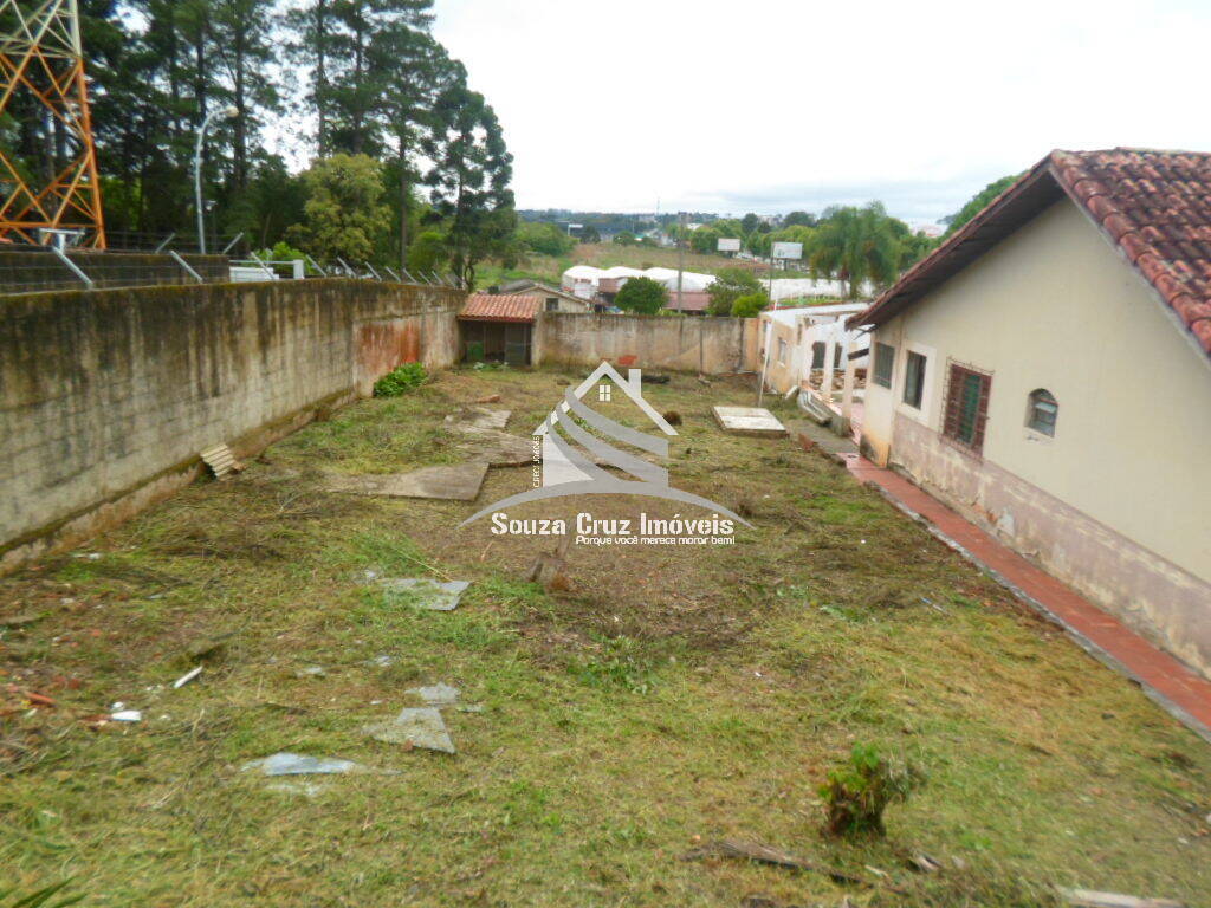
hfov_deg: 69.4
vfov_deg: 54.9
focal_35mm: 25
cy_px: 454
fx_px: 875
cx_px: 606
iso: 80
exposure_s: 1/750
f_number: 2.5
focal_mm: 4.5
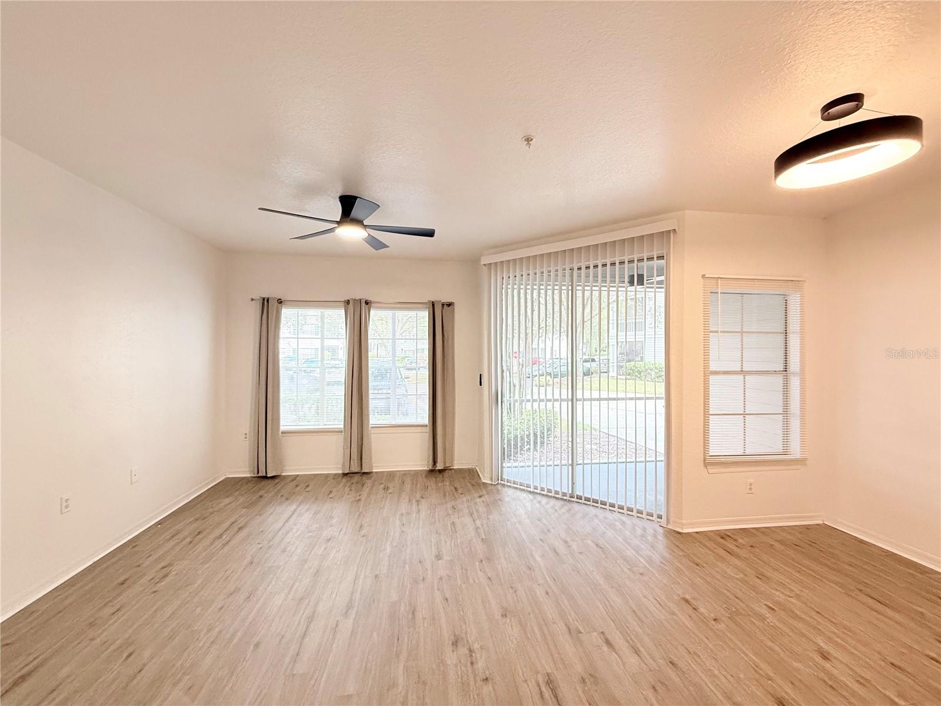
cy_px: 353
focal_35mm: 14
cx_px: 470
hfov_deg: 102.1
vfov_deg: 85.7
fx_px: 381
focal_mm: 2.22
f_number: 2.2
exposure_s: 1/120
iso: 400
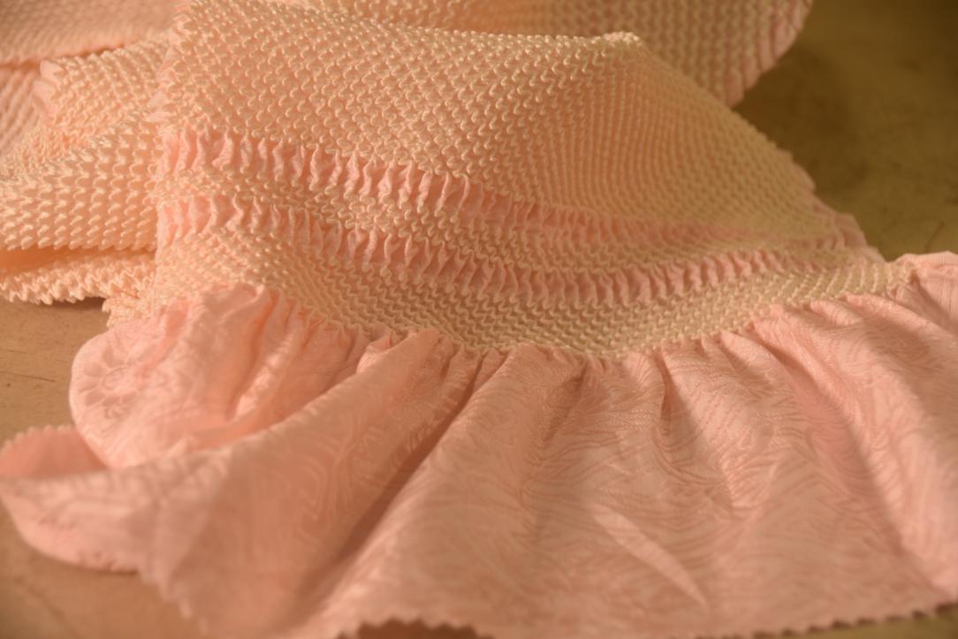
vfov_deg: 12.2
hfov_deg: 18.2
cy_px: 320
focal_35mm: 112
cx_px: 479
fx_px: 2994
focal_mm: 75
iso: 400
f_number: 5.3
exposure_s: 1/60
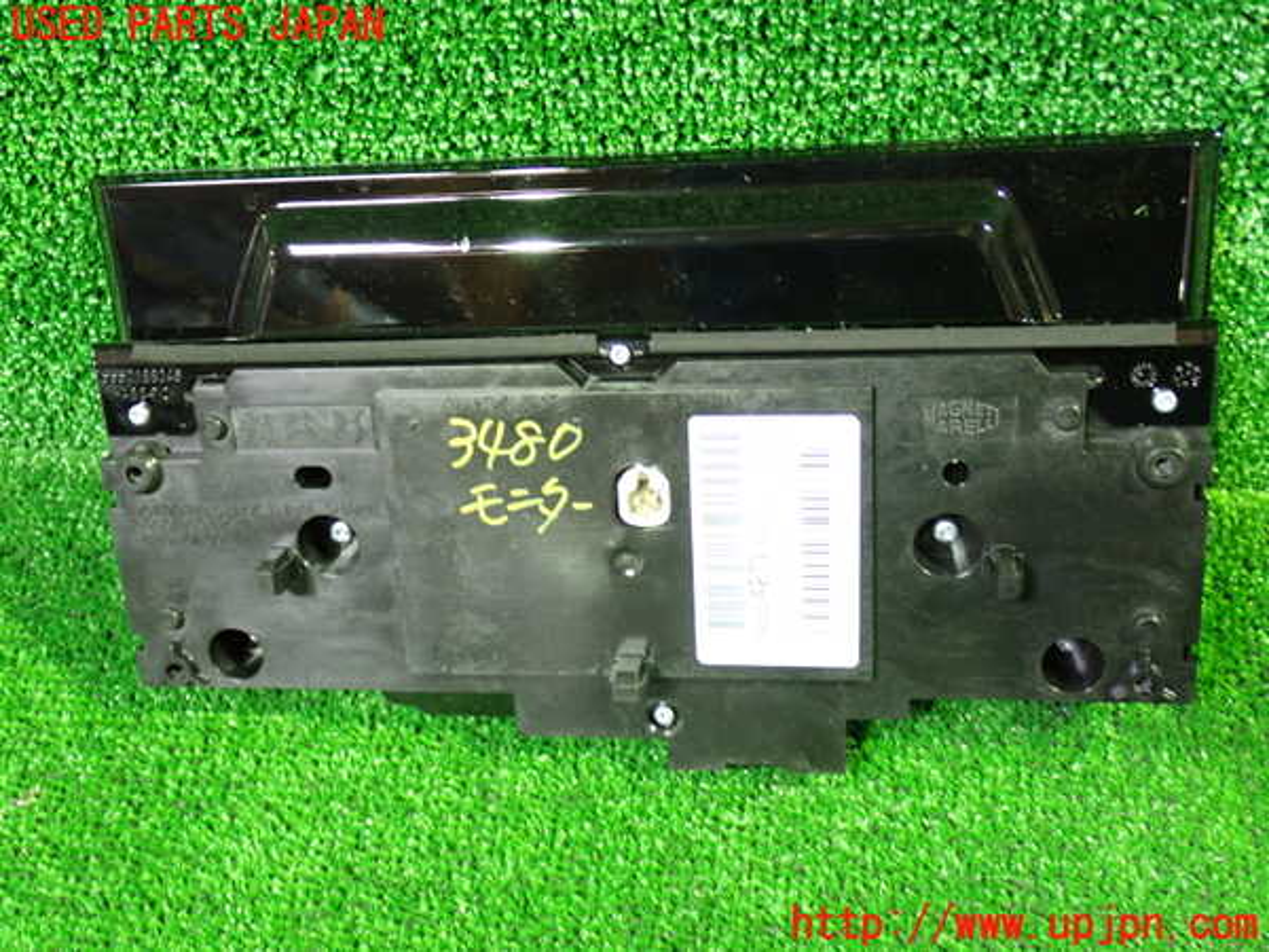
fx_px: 1393
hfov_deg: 49.0
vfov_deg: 37.7
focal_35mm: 38
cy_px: 476
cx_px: 634
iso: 800
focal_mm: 6.83
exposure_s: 1/10
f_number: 2.7
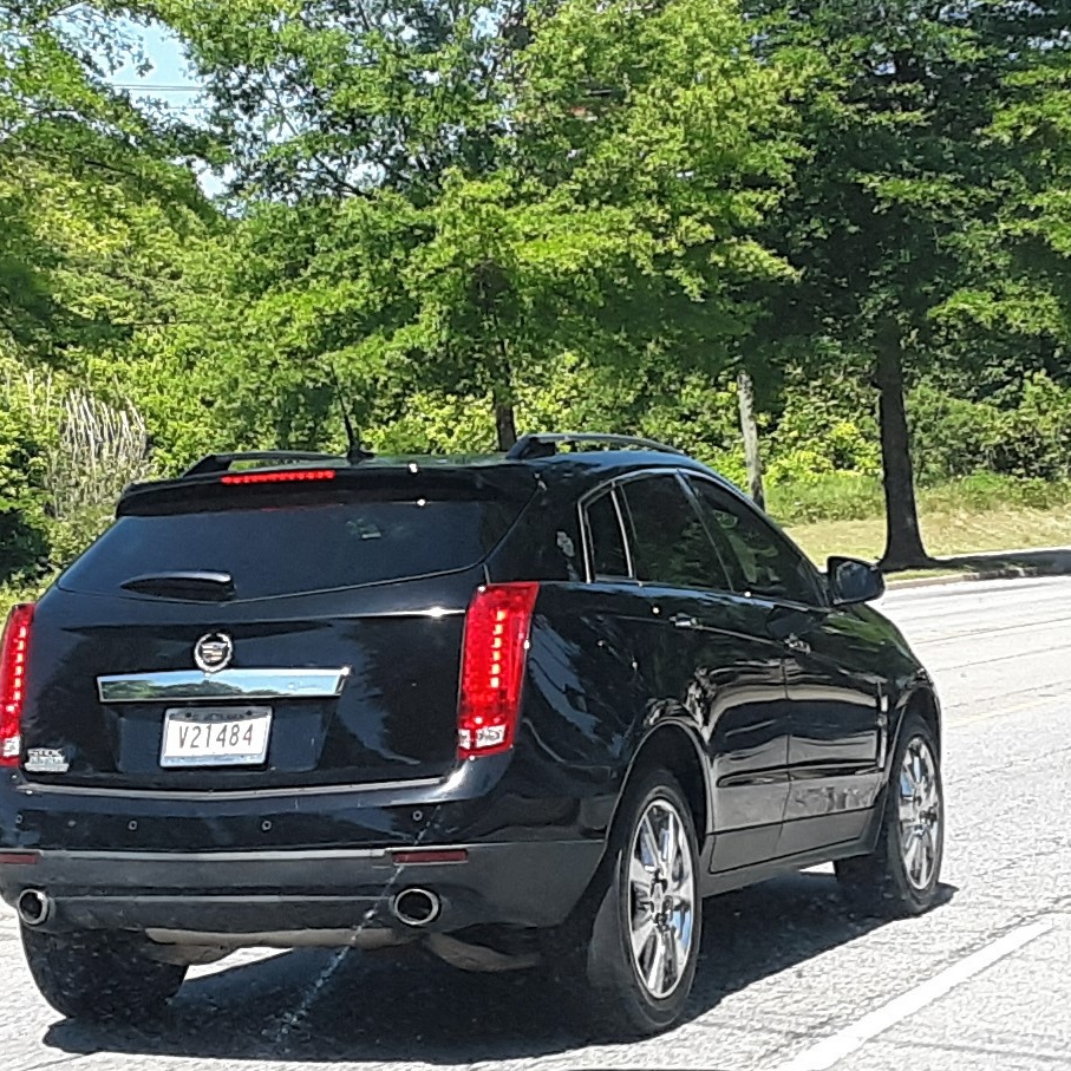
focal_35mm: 34
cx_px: 486
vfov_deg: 48.4
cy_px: 527
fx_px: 1190
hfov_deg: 48.4
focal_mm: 2.91
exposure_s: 1/605
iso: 40
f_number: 1.9
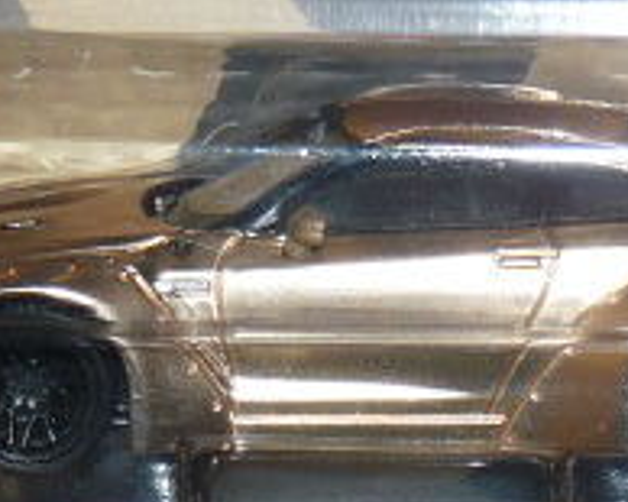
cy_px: 645
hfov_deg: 4.8
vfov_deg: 3.9
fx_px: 7431
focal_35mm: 400
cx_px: 434
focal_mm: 12.4
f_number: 3.4
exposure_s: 1/40
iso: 100
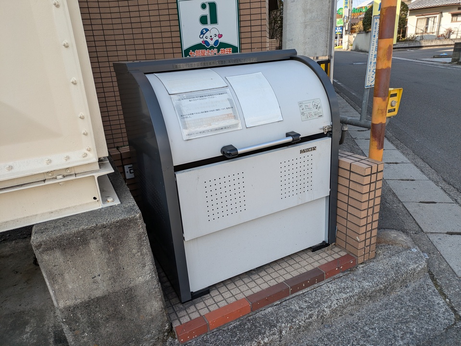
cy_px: 173
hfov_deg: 69.4
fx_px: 333
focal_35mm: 25
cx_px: 230
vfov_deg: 54.9
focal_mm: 5.43
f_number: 1.89
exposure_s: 1/867
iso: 47
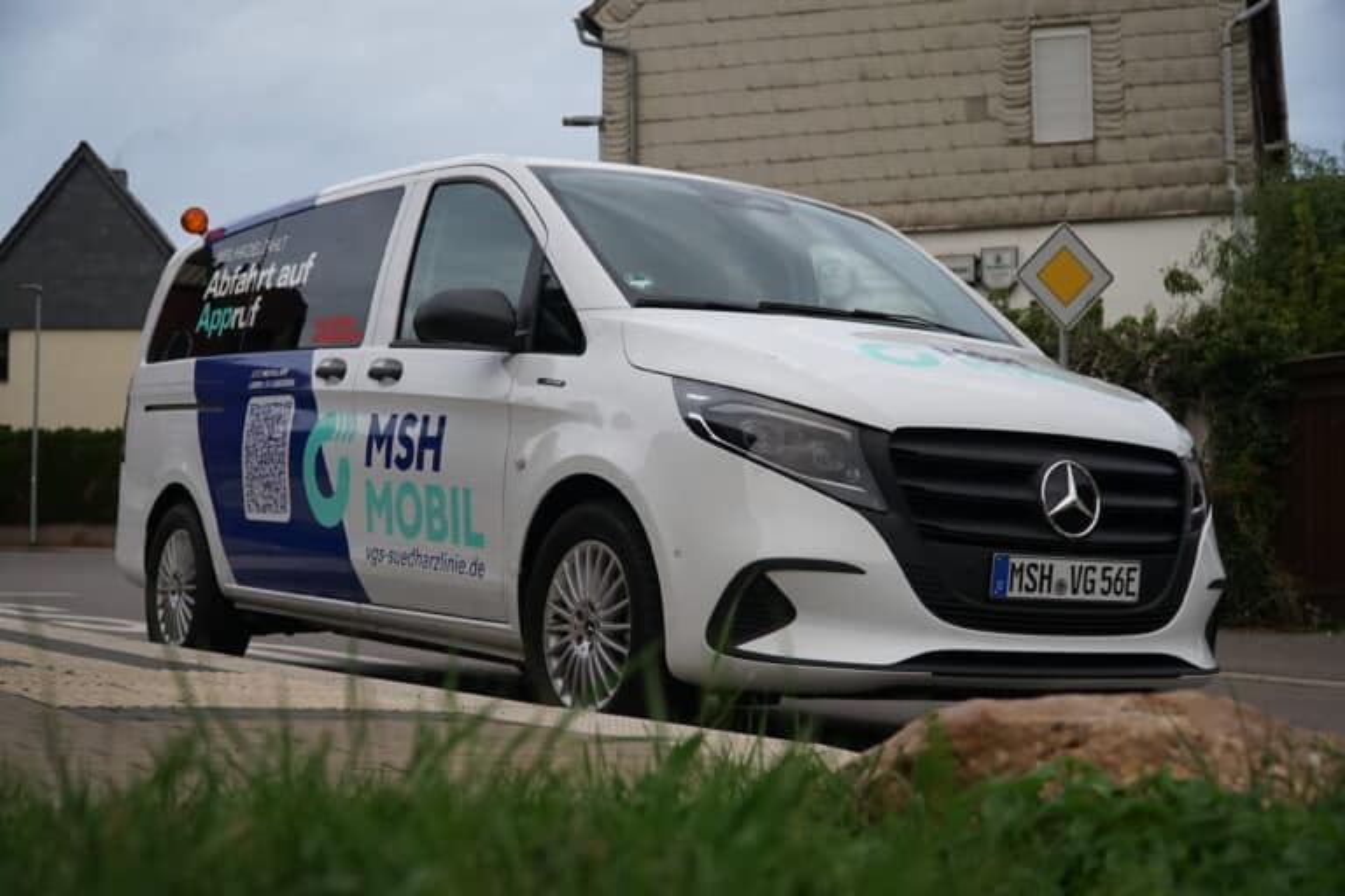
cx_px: 672
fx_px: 1831
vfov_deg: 27.5
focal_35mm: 49
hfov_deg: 40.3
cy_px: 448
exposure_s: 1/160
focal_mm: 33
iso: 1000
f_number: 4
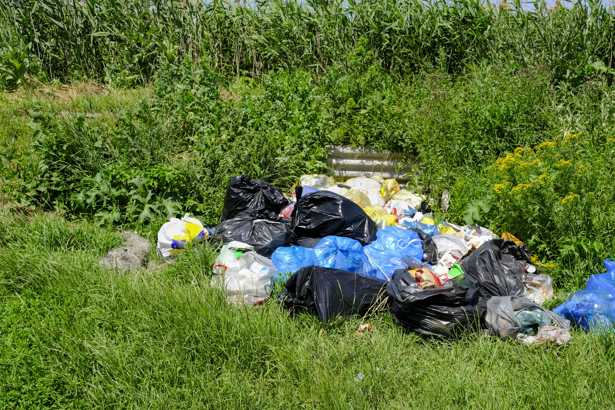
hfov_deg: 57.2
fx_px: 564
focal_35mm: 33
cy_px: 205
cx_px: 308
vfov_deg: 40.0
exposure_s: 1/500
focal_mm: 22
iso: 160
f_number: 5.6
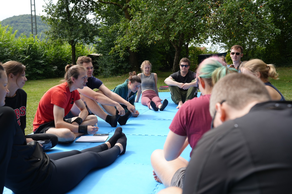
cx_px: 146
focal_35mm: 36
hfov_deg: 53.1
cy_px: 97
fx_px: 292
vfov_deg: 36.9
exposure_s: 1/320
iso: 100
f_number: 4.5
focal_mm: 36
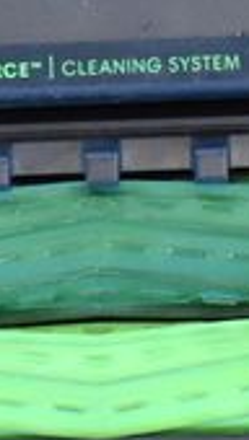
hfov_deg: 3.4
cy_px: 243
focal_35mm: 355
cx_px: 16
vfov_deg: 6.1
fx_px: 4155
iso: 2500
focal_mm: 32
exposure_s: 1/60
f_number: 4
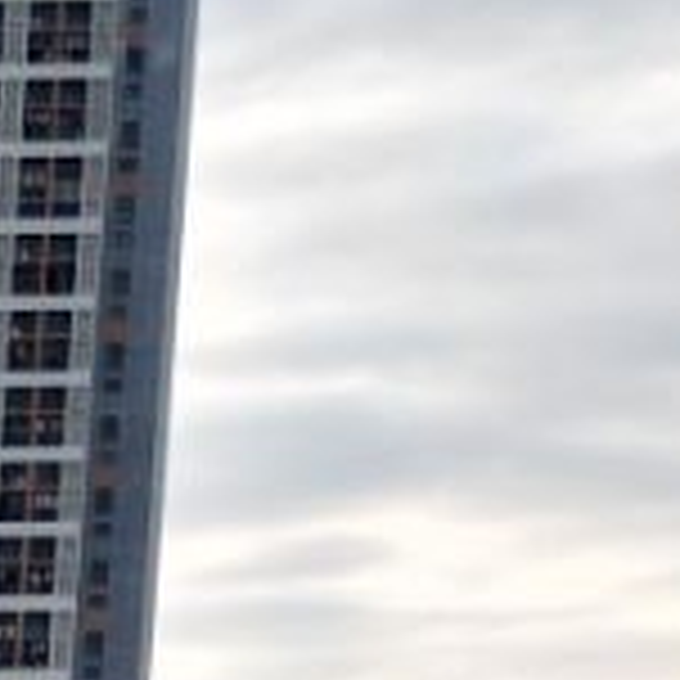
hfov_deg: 10.0
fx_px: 3200
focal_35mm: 144
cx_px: -1130
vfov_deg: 10.4
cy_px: 1675
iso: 110
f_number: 1.7
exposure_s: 1/725
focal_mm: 6.72
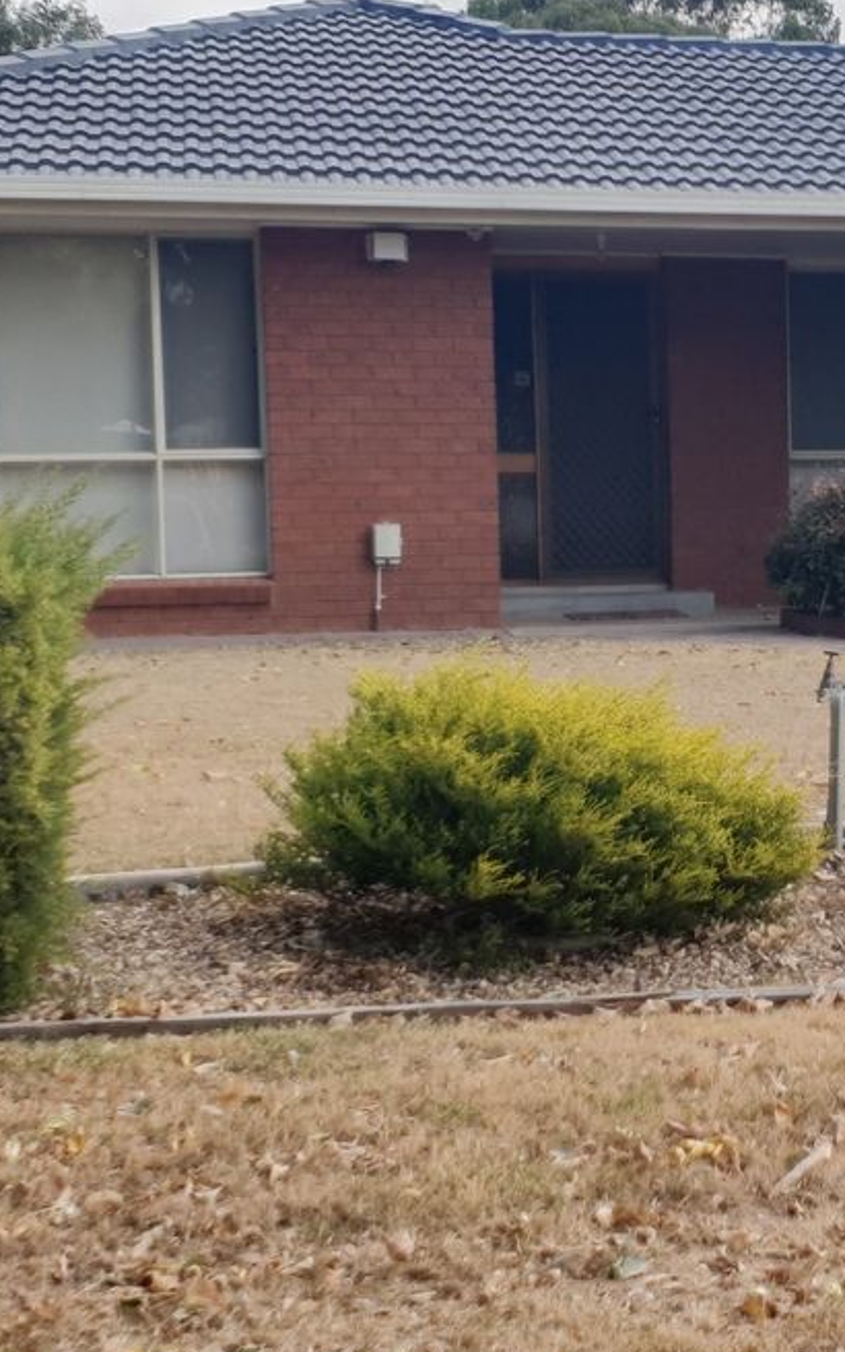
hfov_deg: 20.0
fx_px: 2321
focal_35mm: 63
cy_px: 593
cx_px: 839
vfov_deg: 32.4
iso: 50
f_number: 2.4
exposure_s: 1/262
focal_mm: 4.3
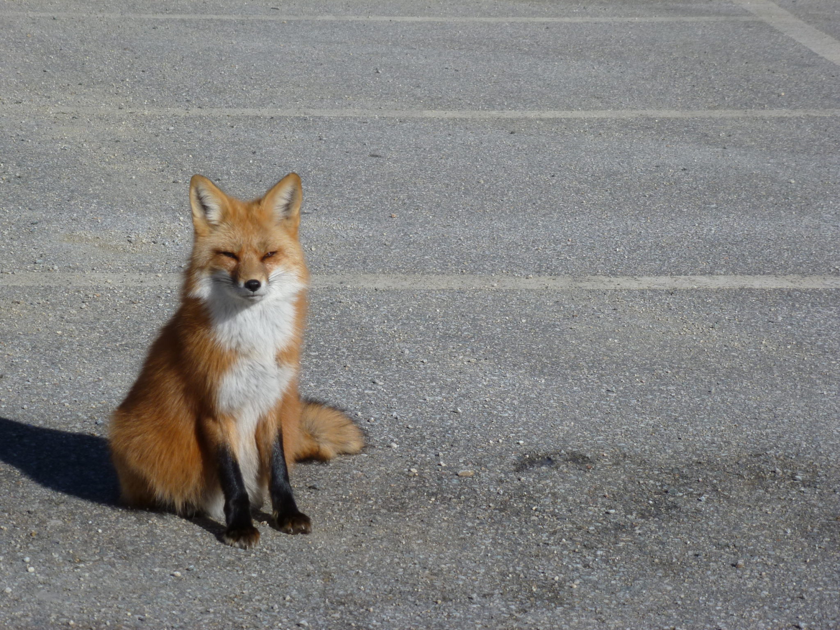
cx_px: 420
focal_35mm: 121
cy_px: 315
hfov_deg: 16.3
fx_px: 2936
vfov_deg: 12.2
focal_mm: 21.7
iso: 100
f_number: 5.1
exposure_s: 1/640
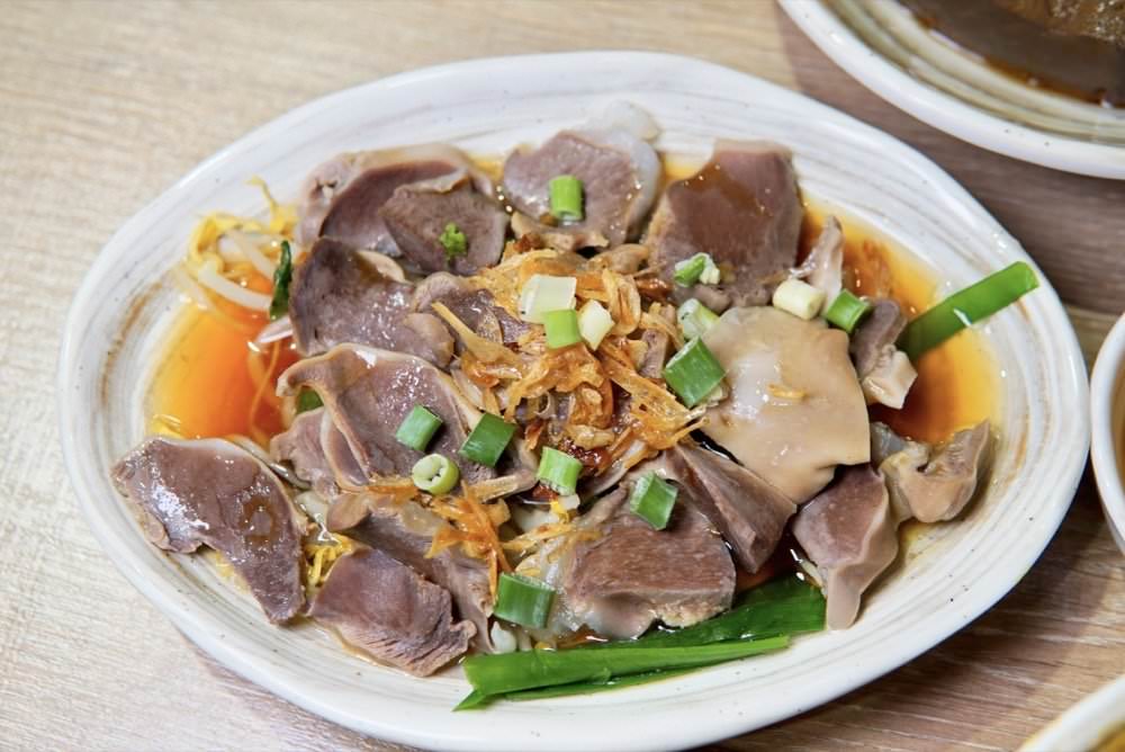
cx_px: 562
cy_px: 376
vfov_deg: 29.9
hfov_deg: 43.6
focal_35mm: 45
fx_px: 1407
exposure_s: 1/60
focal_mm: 30
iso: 200
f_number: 4
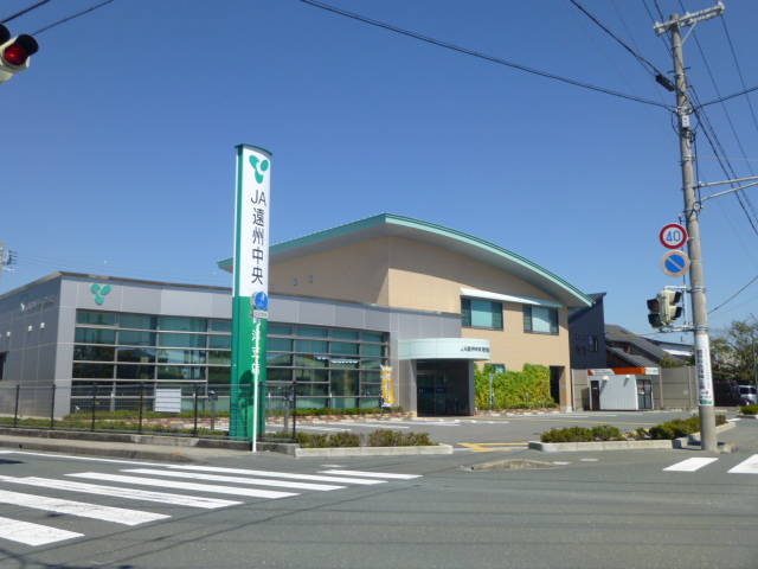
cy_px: 284
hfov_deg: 58.4
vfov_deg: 45.4
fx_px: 679
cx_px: 379
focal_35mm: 31
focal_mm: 5.6
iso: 100
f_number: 10
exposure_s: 1/160
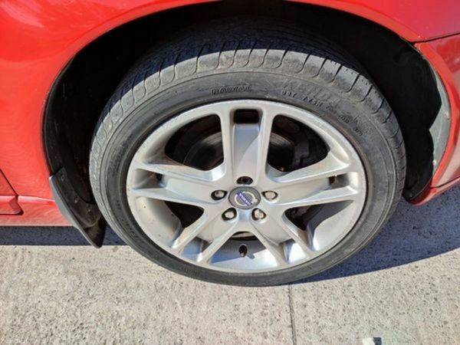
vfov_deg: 54.9
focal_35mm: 25
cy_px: 172
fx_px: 332
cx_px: 230
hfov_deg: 69.4
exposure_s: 1/218
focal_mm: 6.04
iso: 50
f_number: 1.9
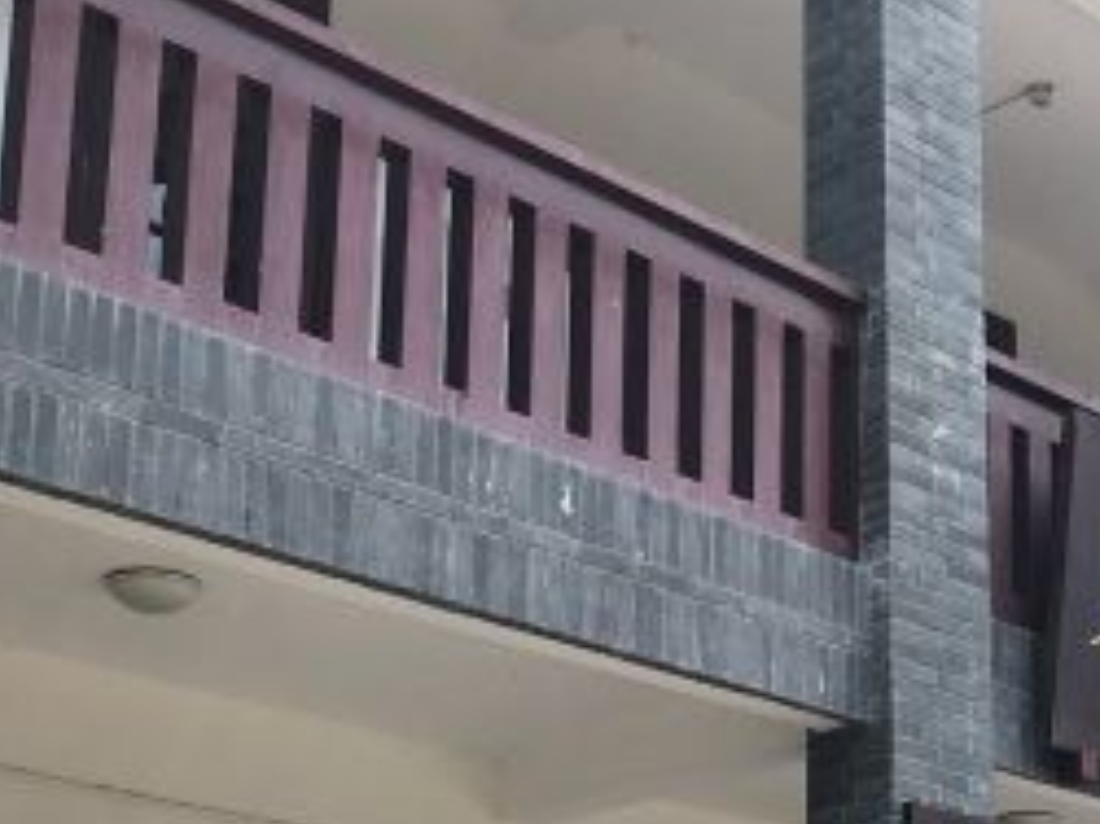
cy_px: 896
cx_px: 929
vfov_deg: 18.2
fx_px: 2477
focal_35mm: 78
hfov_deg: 24.5
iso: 20
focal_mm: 3.99
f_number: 1.8
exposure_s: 1/598
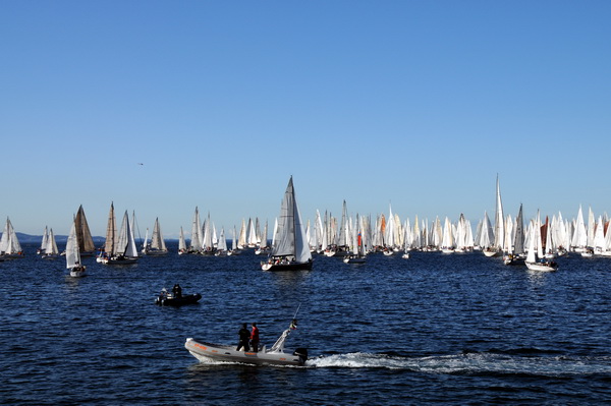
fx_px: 1119
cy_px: 203
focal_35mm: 66
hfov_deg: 30.5
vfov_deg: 20.6
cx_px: 306
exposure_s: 1/500
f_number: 11
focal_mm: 44
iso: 200
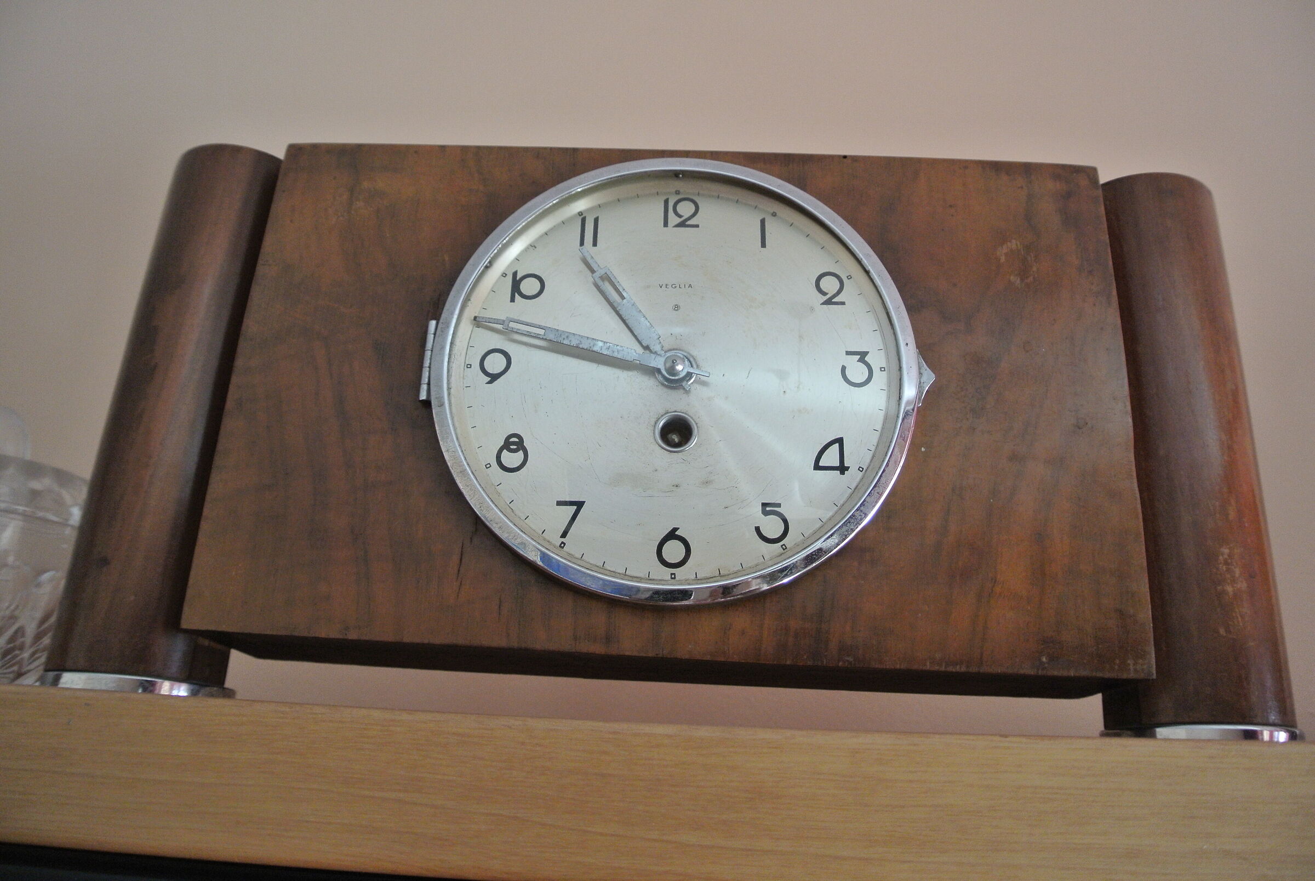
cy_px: 440
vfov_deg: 48.1
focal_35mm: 27
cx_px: 658
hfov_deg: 67.3
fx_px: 988
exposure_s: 1/30
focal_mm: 10
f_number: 3.5
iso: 720
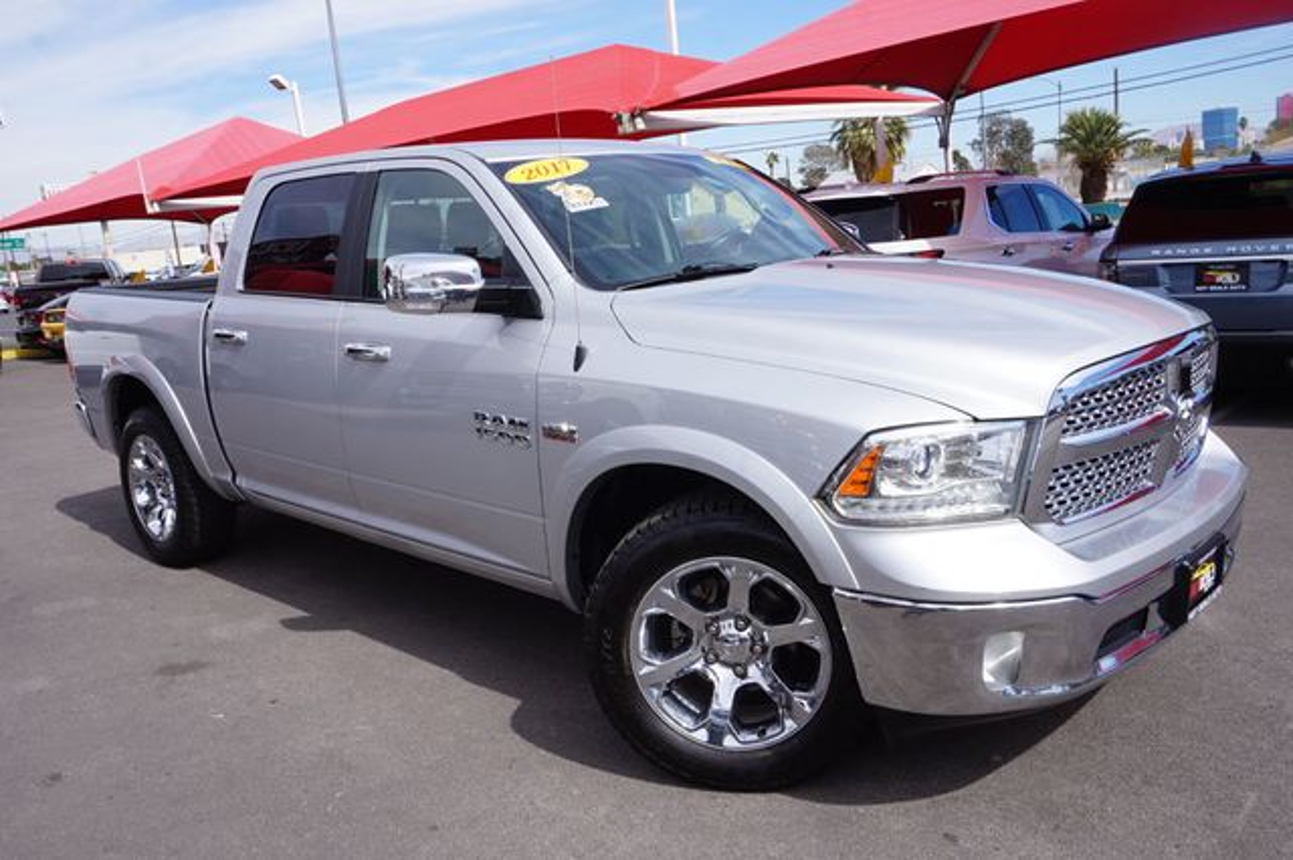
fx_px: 1077
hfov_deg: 62.0
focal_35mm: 30
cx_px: 646
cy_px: 430
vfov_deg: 43.6
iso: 100
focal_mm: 20
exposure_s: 1/80
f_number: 13
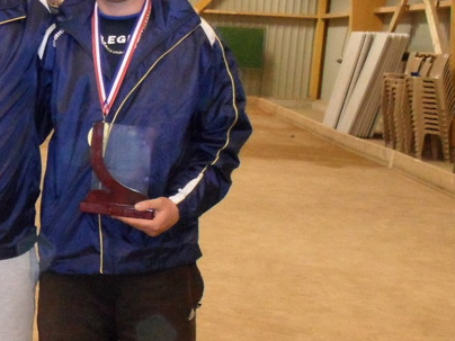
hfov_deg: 23.8
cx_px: -65
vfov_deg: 19.4
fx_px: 999
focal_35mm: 76
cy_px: 186
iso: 640
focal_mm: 5.3
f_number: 3.4
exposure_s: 1/30
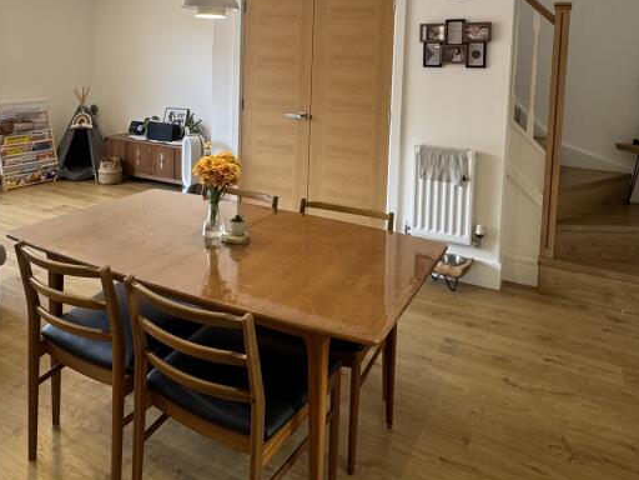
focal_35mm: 28
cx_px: 312
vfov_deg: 47.0
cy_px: 95
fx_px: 517
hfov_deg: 63.4
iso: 125
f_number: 2.2
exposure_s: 1/99
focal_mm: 2.22
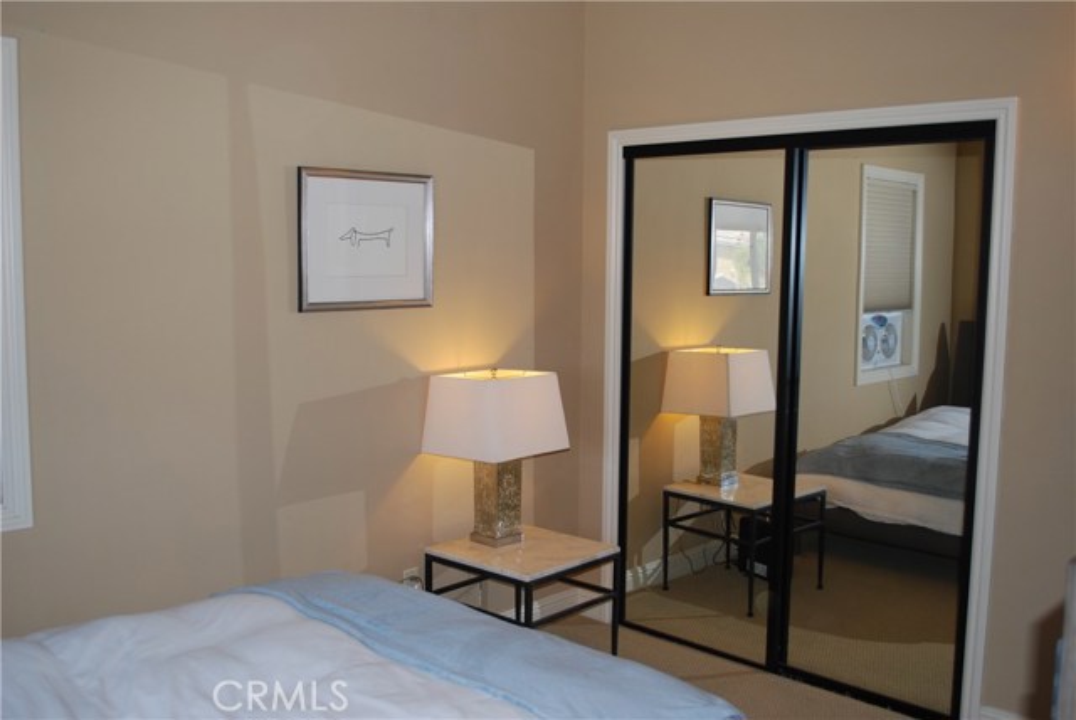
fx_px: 1077
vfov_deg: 36.9
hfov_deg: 53.1
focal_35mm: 36
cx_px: 538
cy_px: 360
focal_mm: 24
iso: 200
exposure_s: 1/60
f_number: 4.2
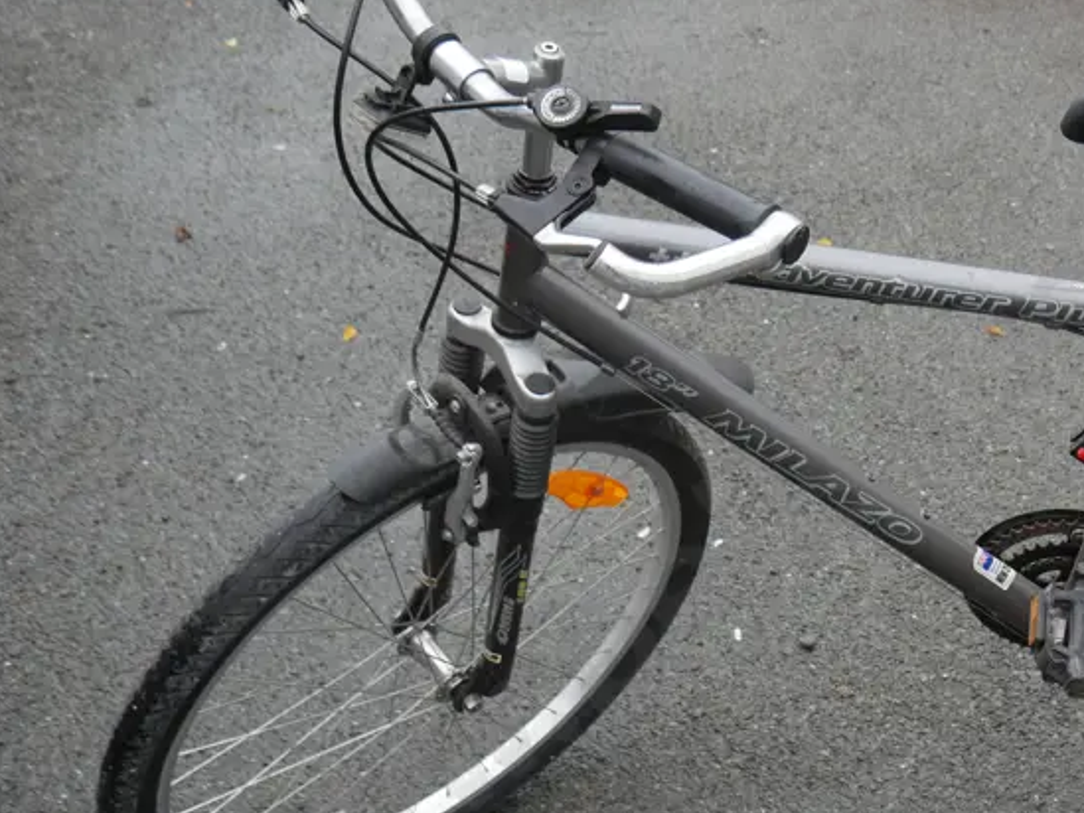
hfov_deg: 32.4
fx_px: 1754
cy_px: 354
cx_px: 1007
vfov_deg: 26.1
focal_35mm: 56
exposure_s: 1/125
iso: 200
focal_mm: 15
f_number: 3.6
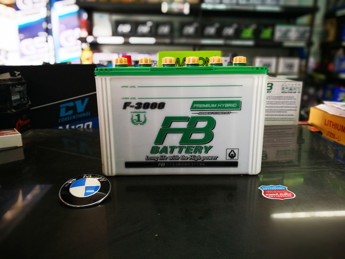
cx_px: 172
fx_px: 269
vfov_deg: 51.4
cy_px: 130
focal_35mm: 27
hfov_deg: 65.3
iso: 200
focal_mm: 4.5
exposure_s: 1/33.3
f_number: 4
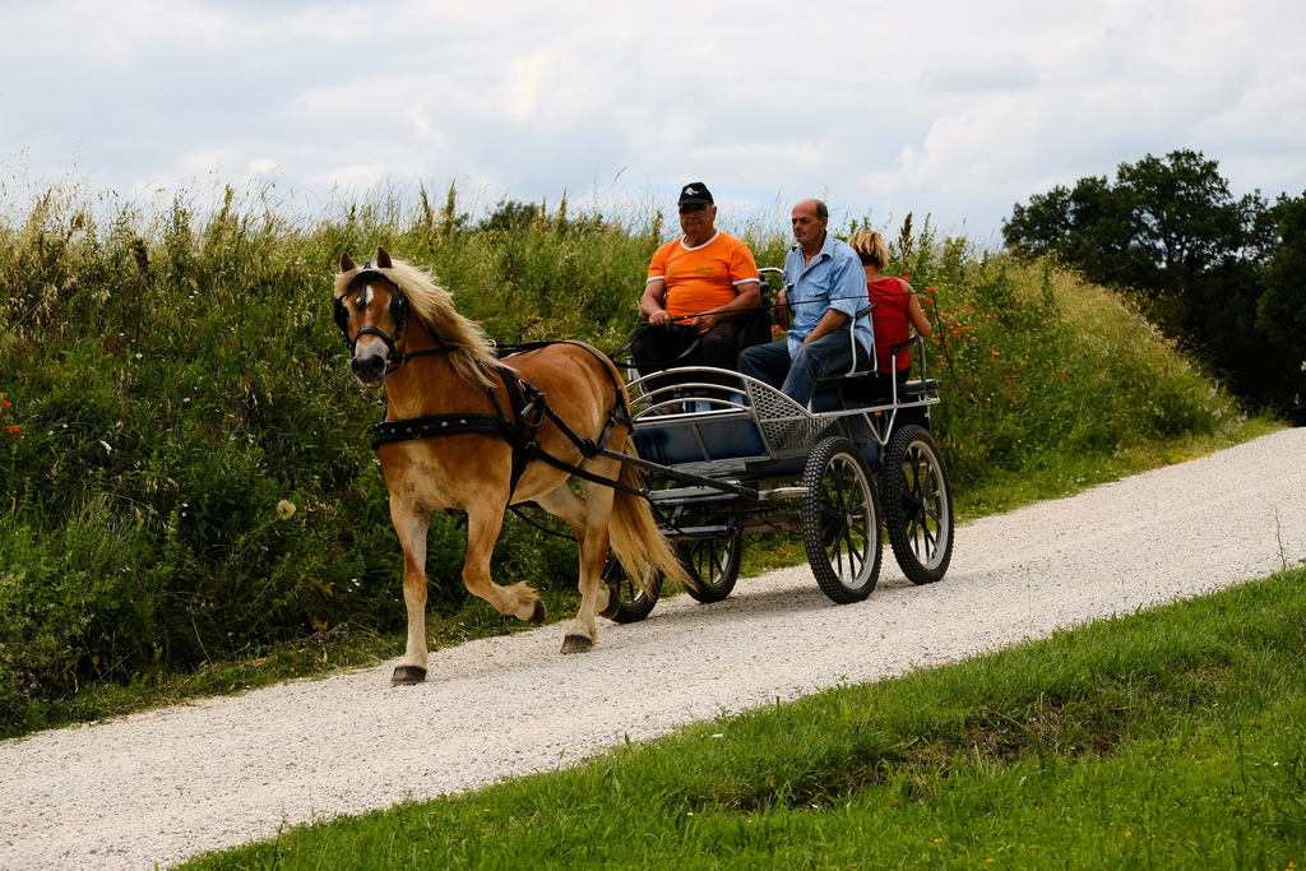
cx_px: 653
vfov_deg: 14.3
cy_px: 436
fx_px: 3483
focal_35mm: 96
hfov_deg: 21.2
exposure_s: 1/1600
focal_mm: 63.8
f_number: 5.6
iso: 400
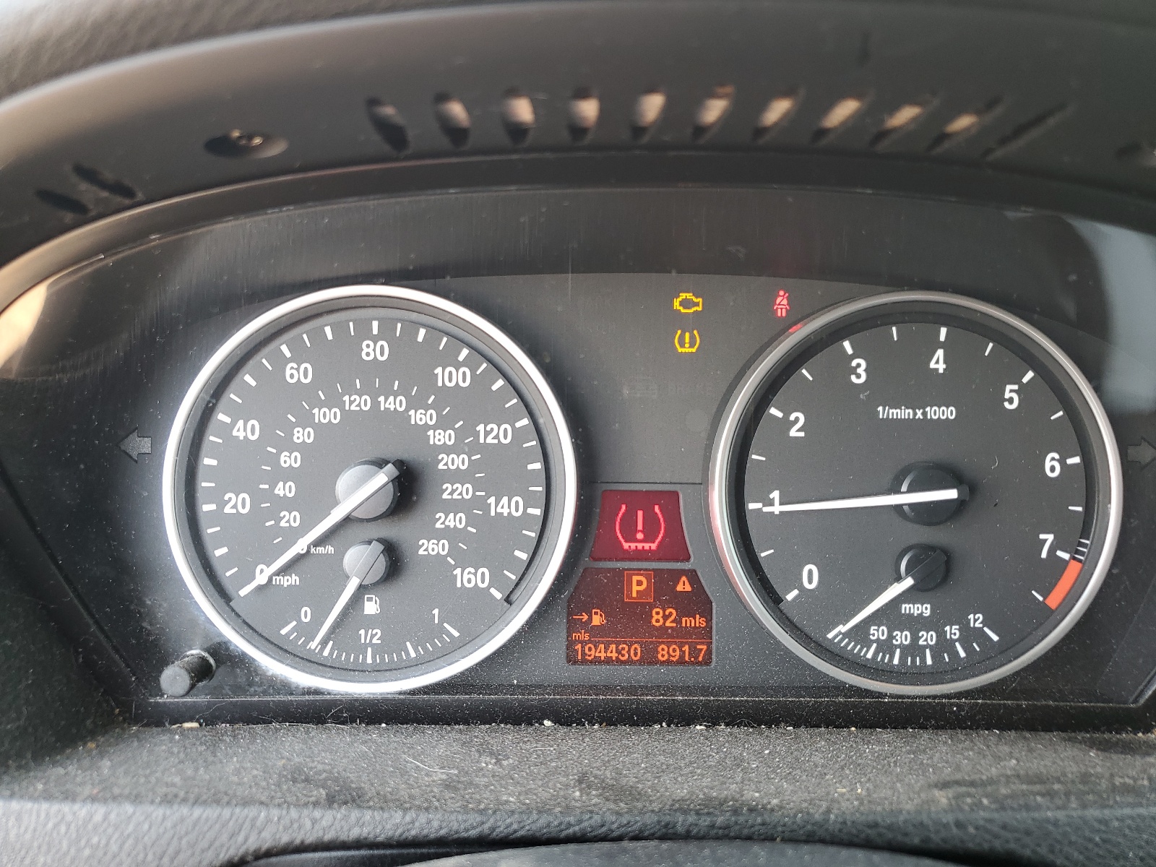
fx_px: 868
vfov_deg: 53.1
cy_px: 434
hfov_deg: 67.3
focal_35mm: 26
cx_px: 578
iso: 52
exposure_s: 1/60.2
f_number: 1.5
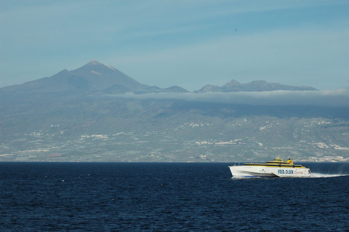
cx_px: 174
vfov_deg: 13.0
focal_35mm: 105
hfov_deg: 19.5
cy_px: 116
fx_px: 1017
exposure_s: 1/500
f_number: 11
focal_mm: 70
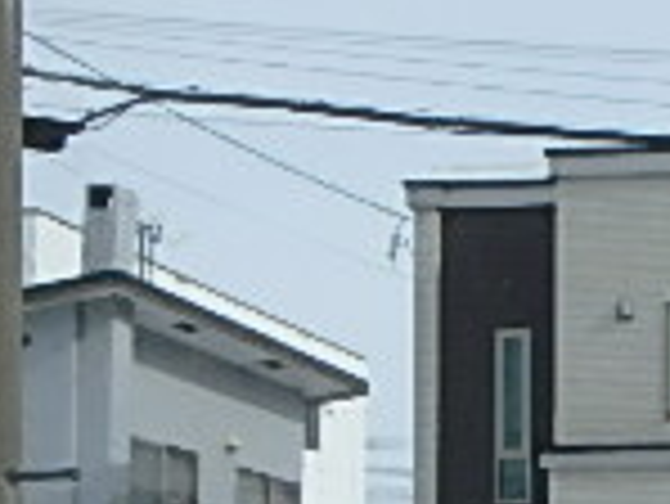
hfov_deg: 18.5
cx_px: 1079
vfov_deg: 15.4
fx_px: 1743
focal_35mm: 90
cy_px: 711
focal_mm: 3.7
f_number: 6
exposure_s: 1/640
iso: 125
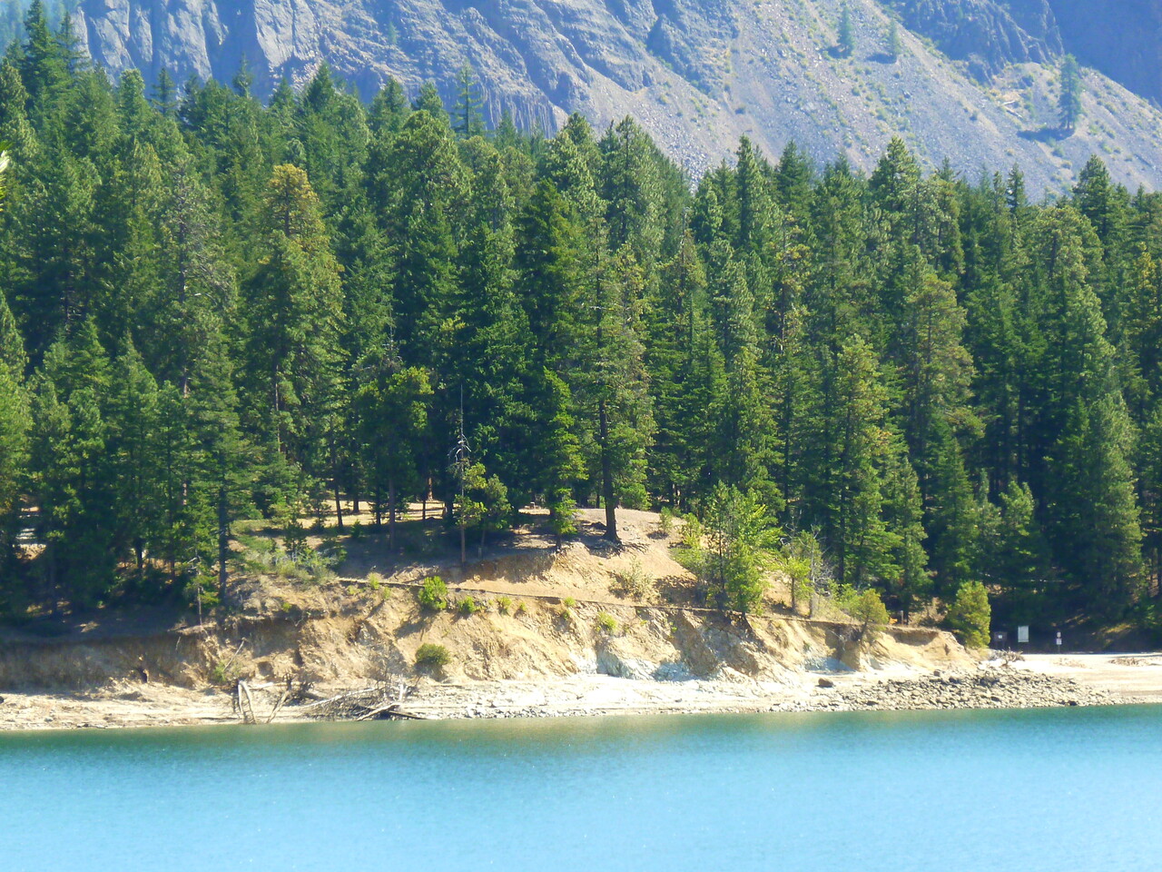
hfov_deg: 7.9
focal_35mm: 250
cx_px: 581
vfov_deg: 5.9
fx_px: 8392
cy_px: 436
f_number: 5.9
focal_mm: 36
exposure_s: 1/125
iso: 160
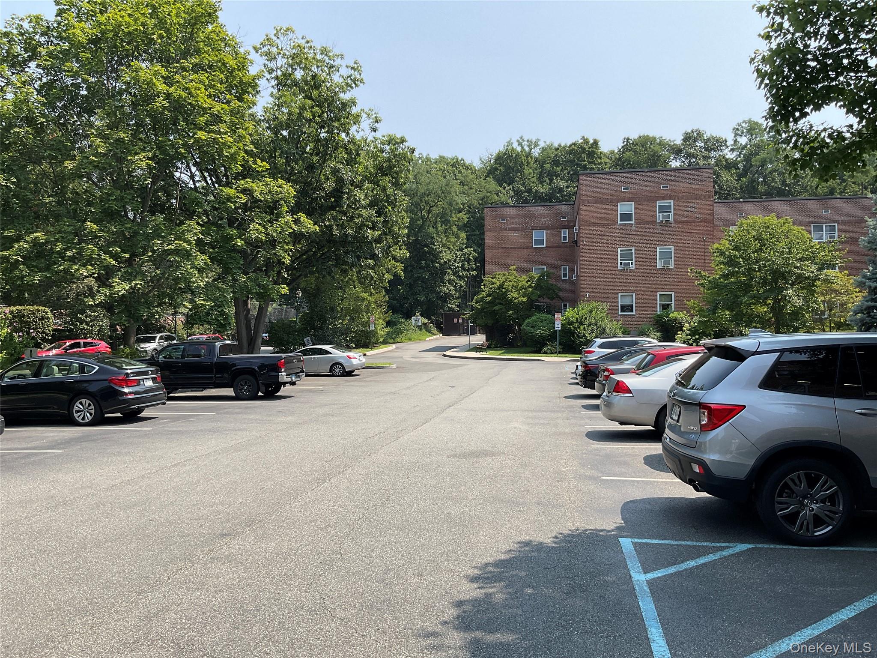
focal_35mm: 29
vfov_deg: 48.2
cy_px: 329
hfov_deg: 61.7
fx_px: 735
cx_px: 438
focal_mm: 3
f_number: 1.8
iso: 16
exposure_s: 1/1250
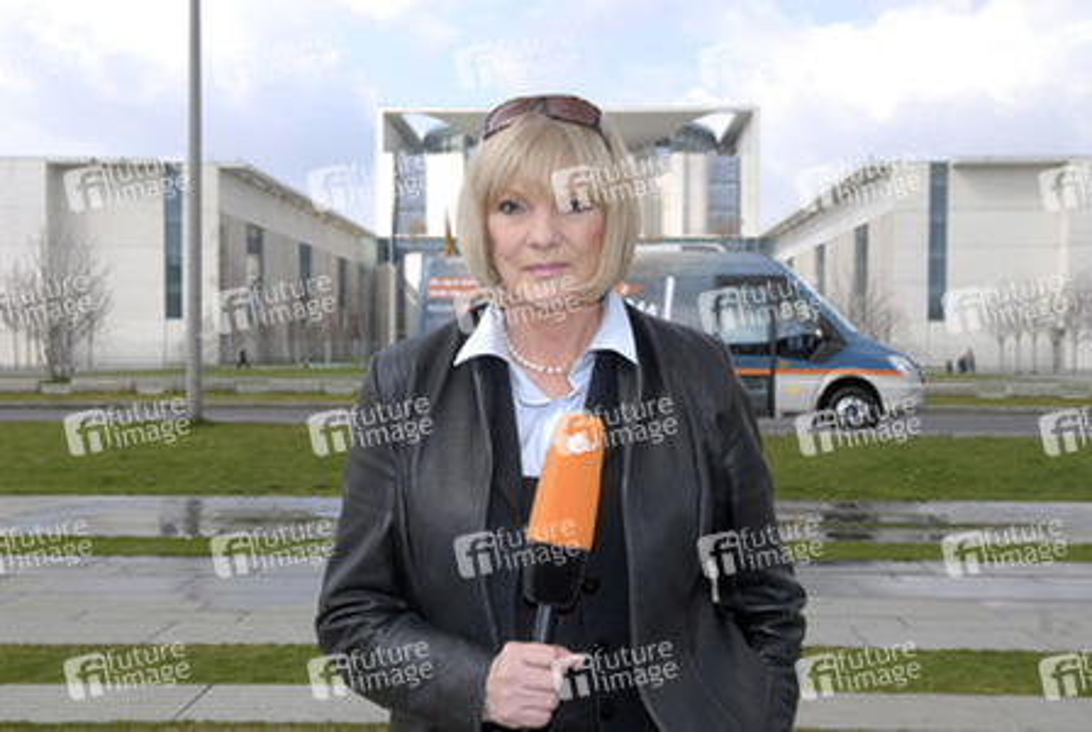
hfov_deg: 43.6
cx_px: 546
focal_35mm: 45
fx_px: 1367
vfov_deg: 30.0
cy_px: 366
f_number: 8
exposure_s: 1/250
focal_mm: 30
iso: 320
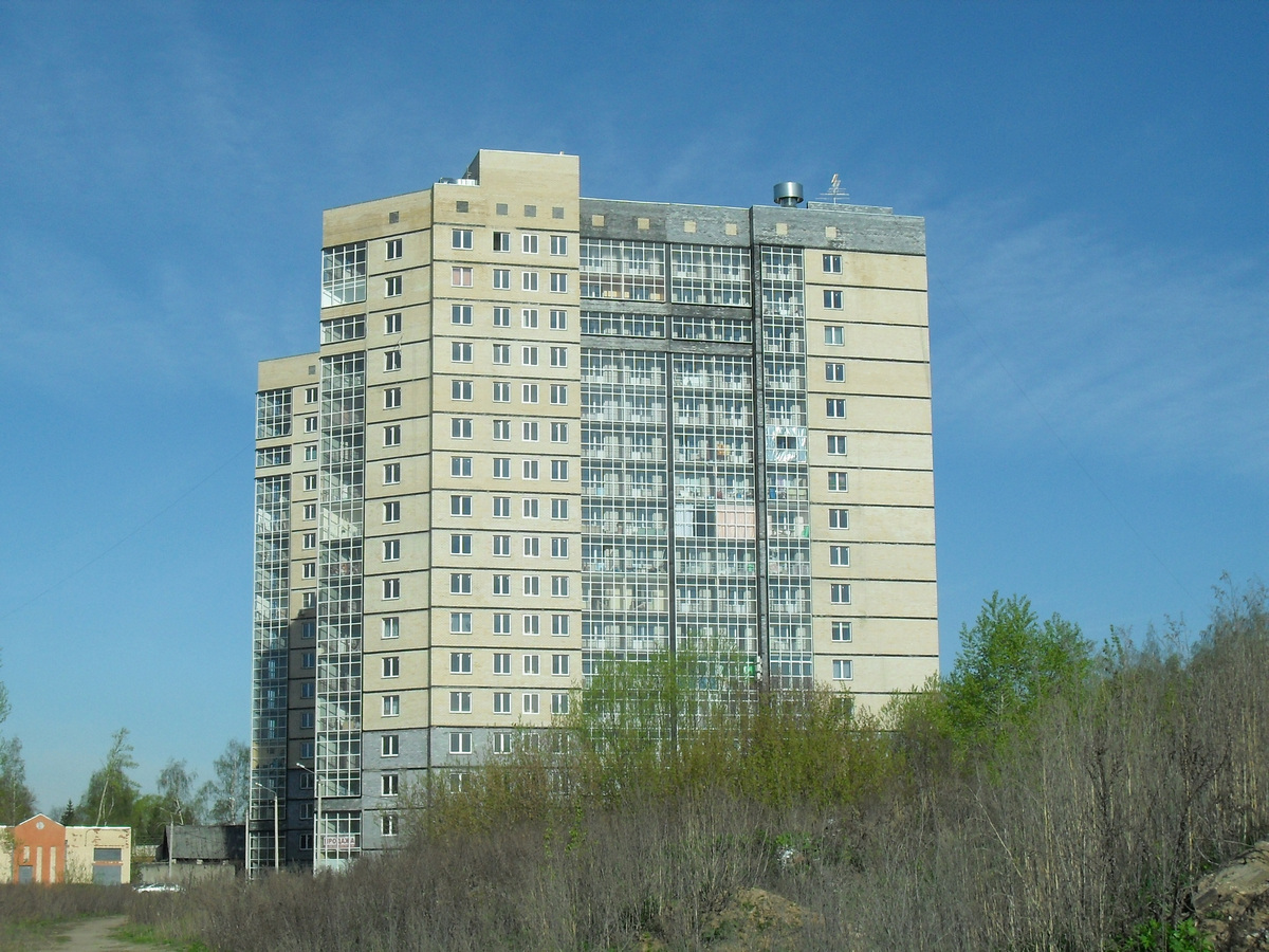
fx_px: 2603
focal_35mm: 71
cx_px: 634
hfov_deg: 27.4
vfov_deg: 20.7
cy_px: 476
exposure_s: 1/180
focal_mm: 11.7
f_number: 10.8
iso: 80
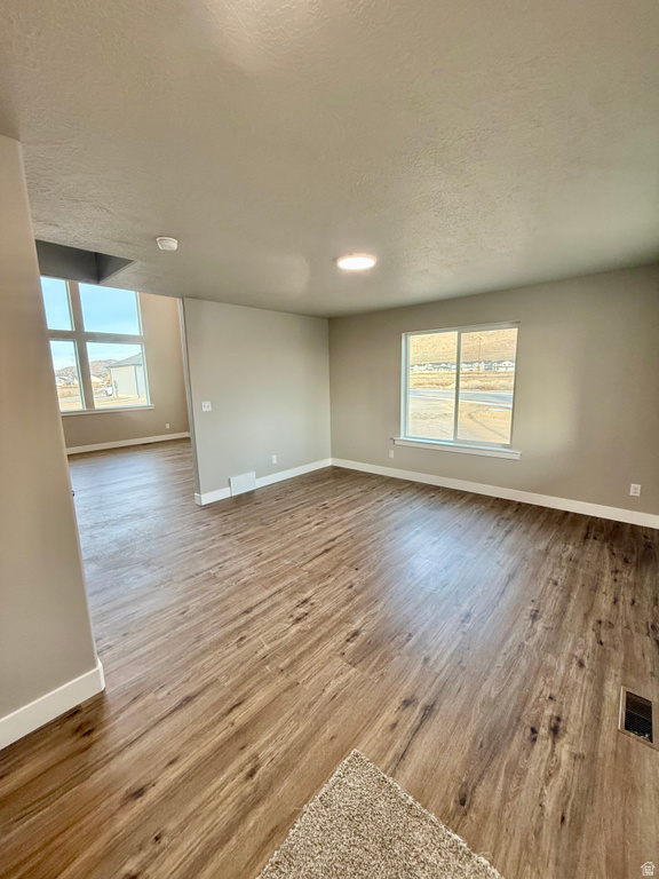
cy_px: 440
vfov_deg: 102.1
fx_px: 355
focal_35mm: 14
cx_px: 330
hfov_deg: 85.7
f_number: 2.2
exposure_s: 1/120
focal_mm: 2.22
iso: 250
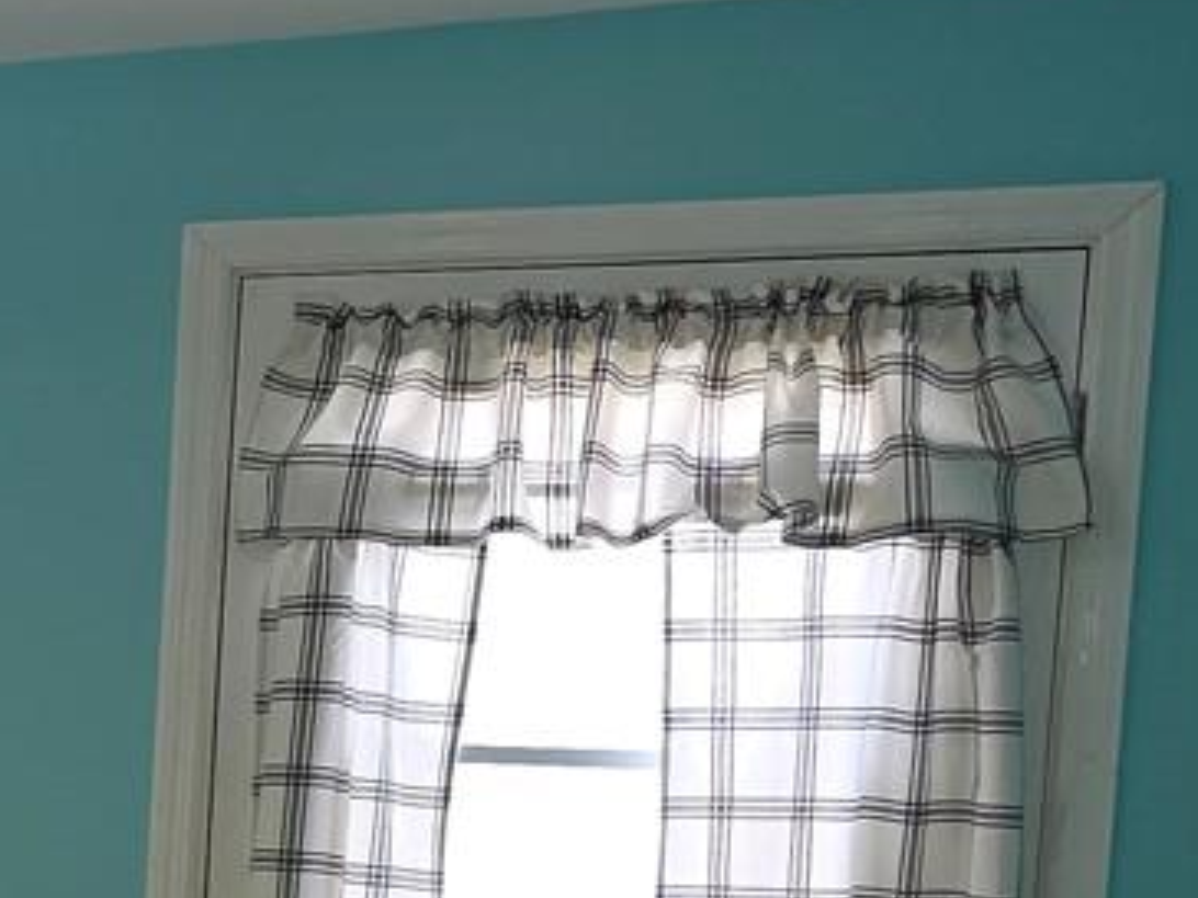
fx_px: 3495
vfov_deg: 14.3
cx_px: -1030
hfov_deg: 16.1
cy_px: 987
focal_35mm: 101
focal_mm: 6.3
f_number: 1.7
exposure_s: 1/60
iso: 50
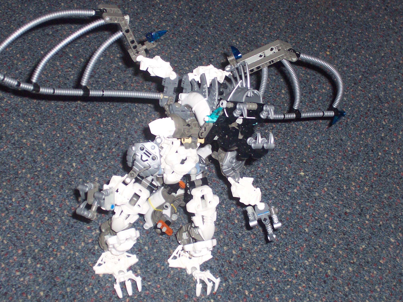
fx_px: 1036
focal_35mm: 89
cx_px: 202
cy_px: 151
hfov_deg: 22.0
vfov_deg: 16.6
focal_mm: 13.5
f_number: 4.1
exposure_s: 1/90
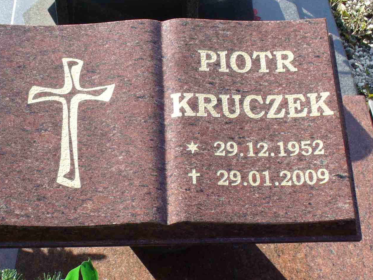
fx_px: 808
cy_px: 221
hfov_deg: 25.9
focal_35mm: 75
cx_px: 148
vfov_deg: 19.5
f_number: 5.6
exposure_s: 1/125
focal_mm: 6.1
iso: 80
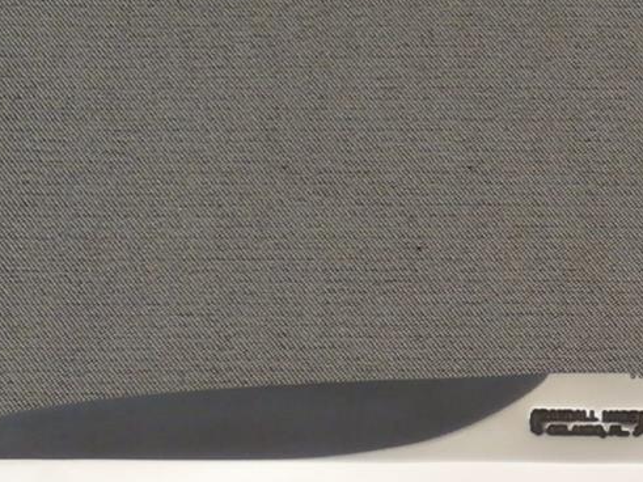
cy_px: 447
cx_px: 754
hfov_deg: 14.5
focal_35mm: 132
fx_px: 2451
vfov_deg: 11.2
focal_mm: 8.02
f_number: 3.8
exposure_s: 1/20
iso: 400
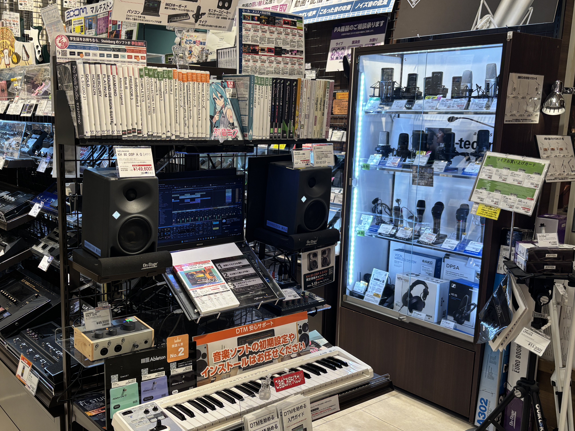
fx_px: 615
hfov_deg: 49.8
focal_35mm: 37
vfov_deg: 38.6
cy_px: 236
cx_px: 230
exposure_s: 1/100
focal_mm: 5.96
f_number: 1.6
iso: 64
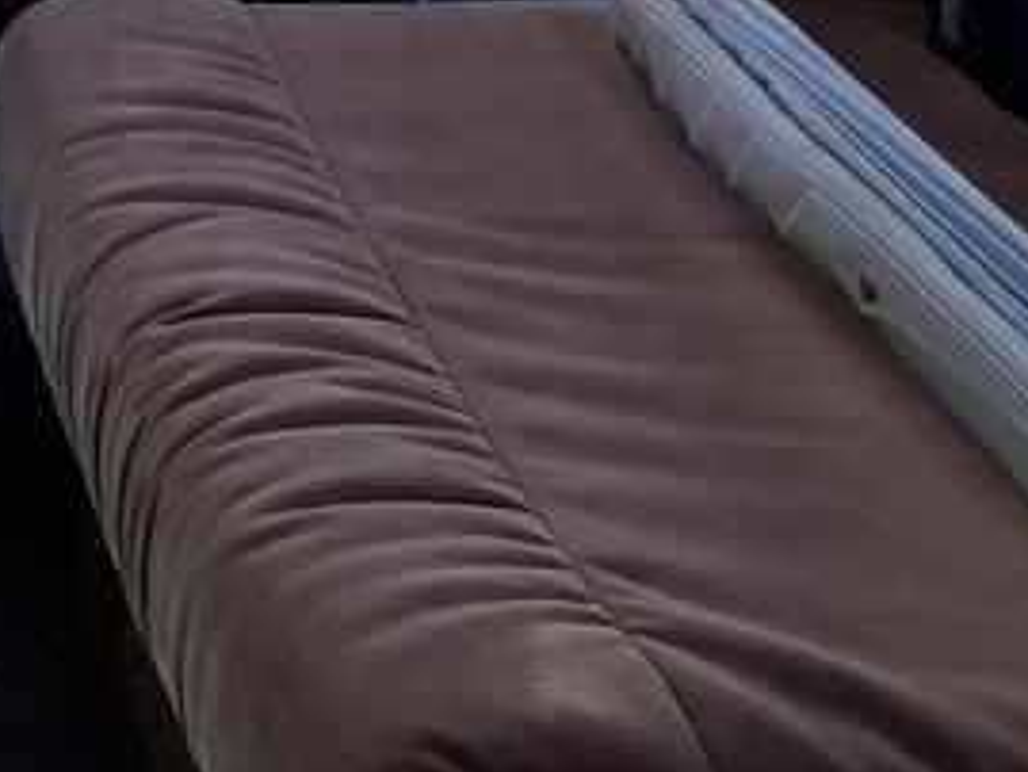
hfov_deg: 14.9
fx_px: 3654
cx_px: -516
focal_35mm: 123
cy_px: -883
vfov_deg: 10.8
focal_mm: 5.54
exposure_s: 1/120
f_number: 1.8
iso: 80
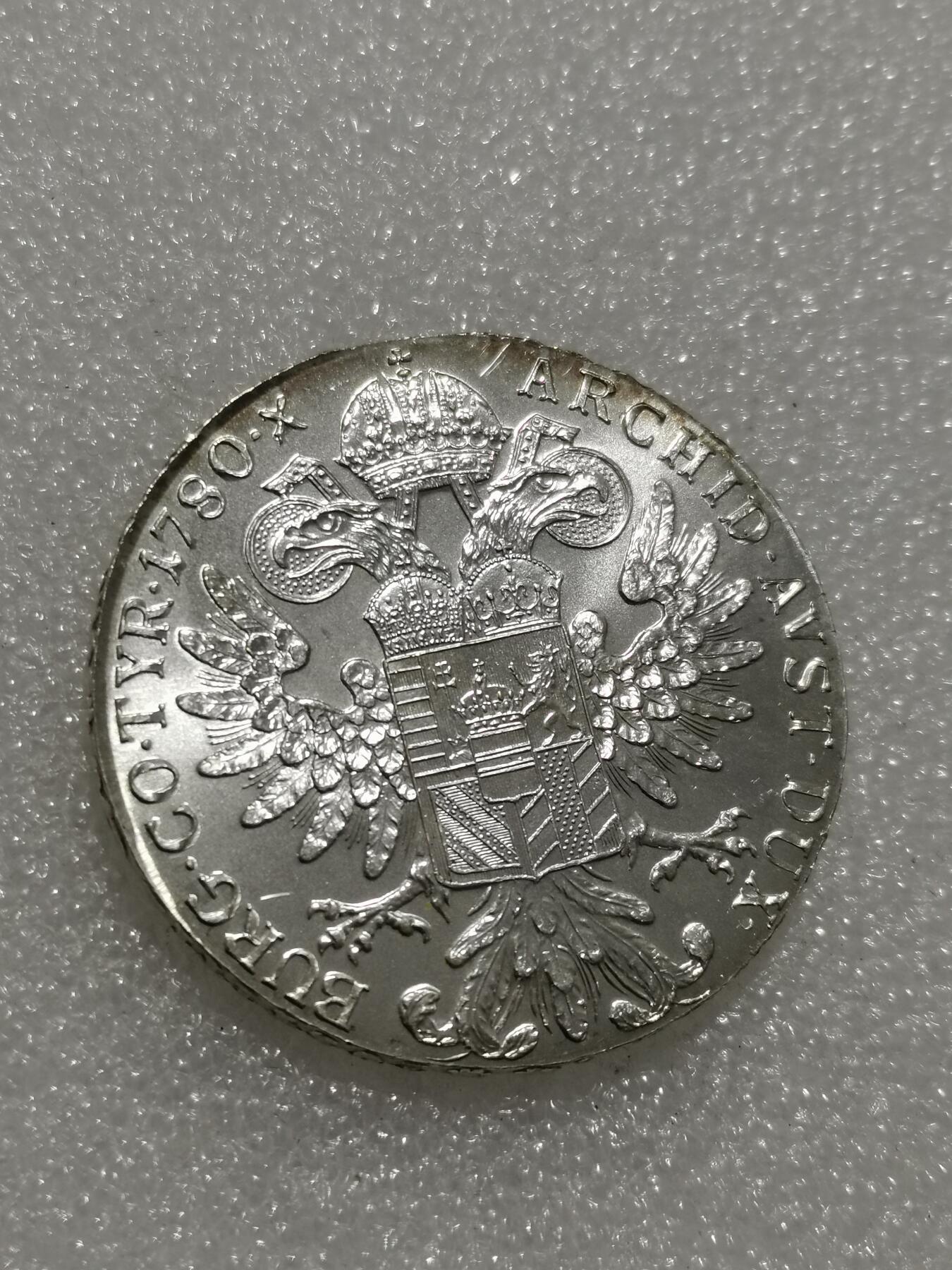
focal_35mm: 61
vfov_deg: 31.7
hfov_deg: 24.0
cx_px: 476
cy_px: 635
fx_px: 2237
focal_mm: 5.58
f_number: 1.8
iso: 80
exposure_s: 1/180
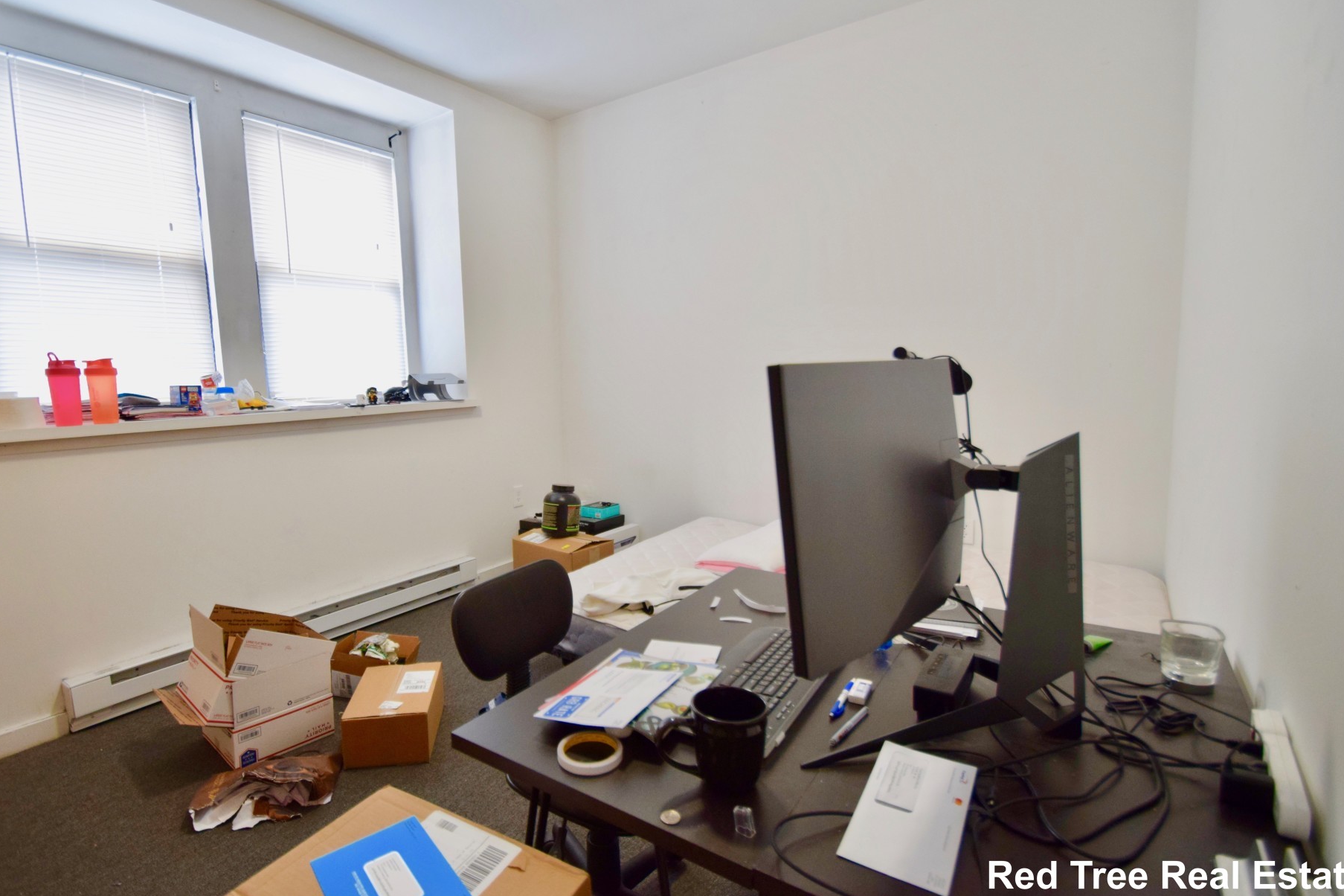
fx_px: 635
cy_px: 446
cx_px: 609
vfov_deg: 70.4
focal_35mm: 17
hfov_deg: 93.0
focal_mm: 10
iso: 900
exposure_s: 1/60
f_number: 3.5
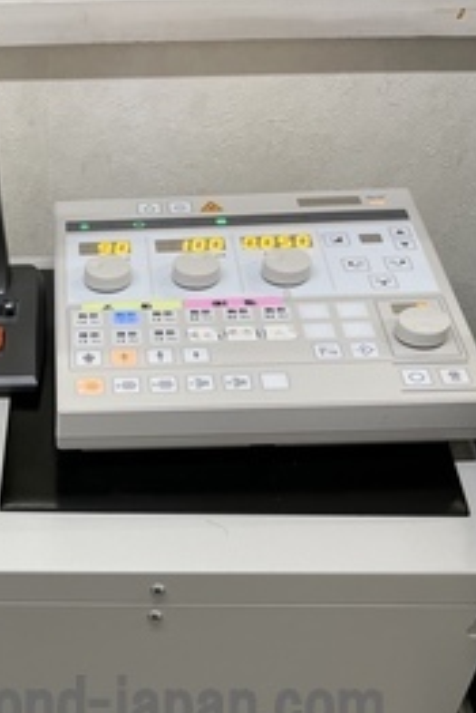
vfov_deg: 33.2
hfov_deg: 23.5
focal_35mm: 55
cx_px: -16
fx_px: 1089
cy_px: 713
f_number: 1.6
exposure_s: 1/102
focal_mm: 4.2
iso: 125
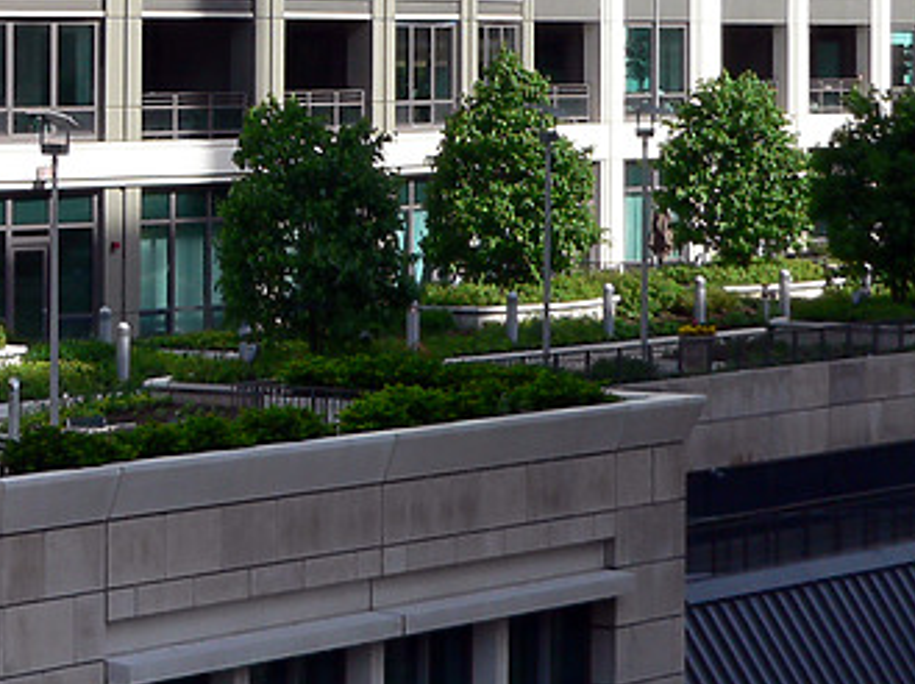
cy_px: 88
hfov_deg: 11.1
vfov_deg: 8.3
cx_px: 451
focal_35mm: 178
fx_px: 4700
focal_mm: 10.8
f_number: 4
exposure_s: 1/500
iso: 80
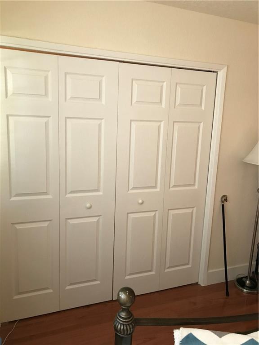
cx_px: 130
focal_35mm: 28
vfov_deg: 63.4
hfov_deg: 49.7
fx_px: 279
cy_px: 172
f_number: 1.8
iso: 50
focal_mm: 3.99
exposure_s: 1/15
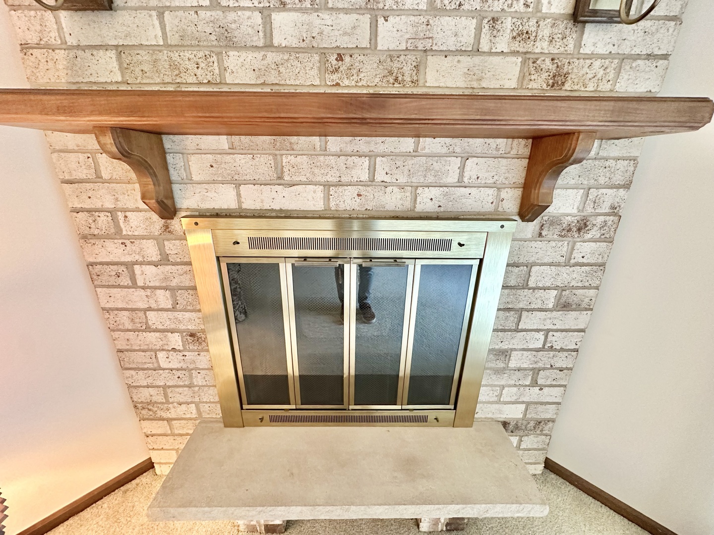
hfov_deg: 102.1
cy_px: 268
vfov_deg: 85.7
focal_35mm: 14
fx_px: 289
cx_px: 357
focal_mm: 2.22
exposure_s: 1/60
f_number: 2.2
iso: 500
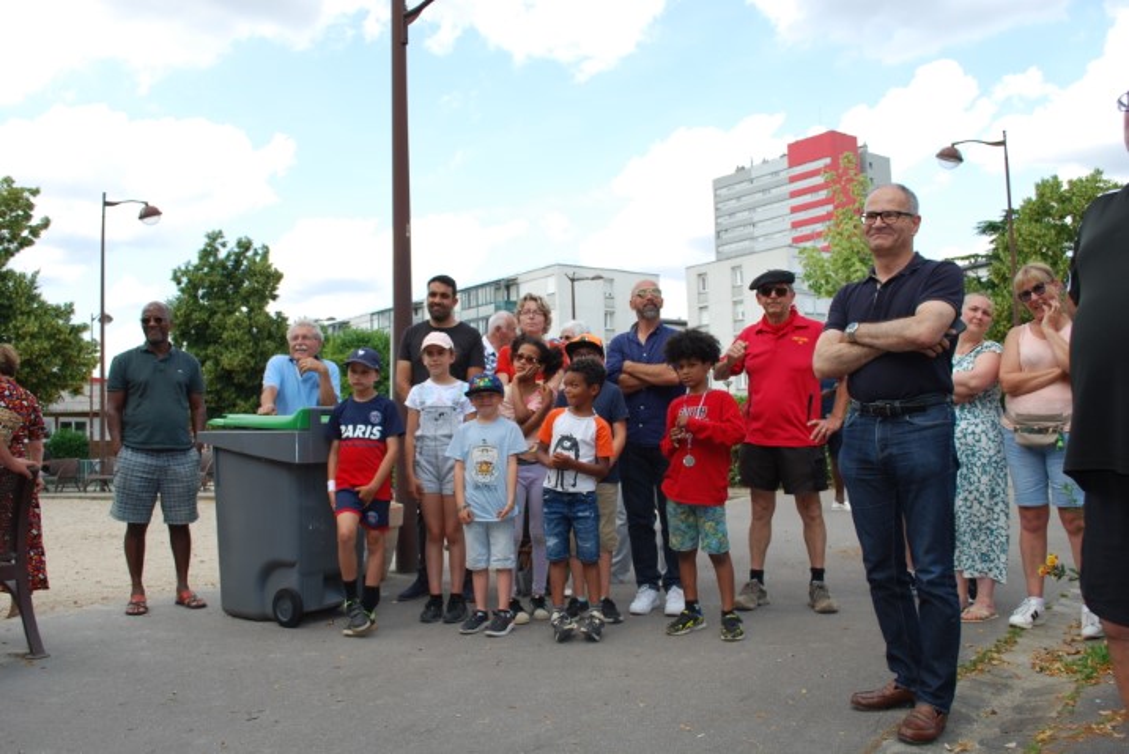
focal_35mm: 33
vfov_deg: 40.0
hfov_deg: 57.2
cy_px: 377
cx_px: 564
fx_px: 1036
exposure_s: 1/200
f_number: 6.3
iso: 100
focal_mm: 22
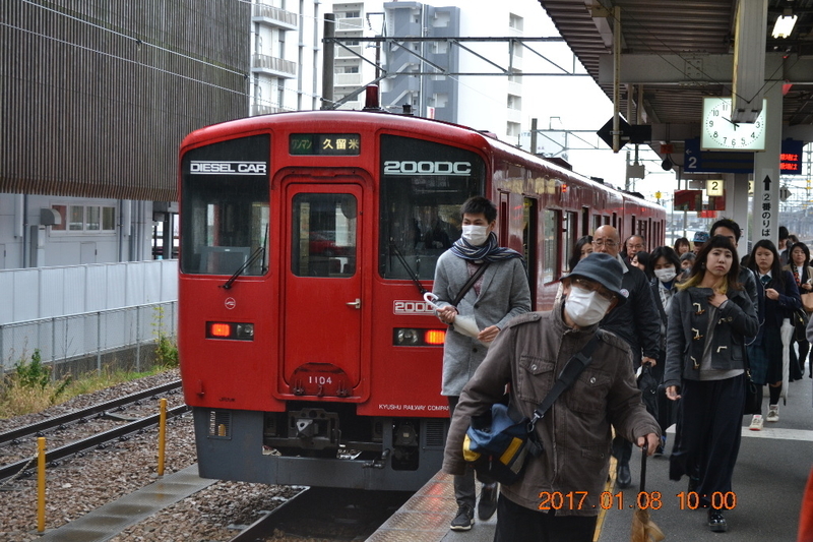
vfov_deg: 22.6
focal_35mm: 60
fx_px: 1355
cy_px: 271
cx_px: 406
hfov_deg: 33.4
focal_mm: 40
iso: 400
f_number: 5.3
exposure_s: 1/80
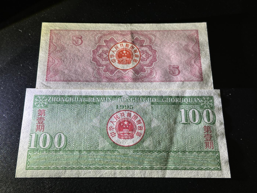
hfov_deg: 39.7
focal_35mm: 48
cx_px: 128
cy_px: 96
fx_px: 356
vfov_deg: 30.3
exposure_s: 1/50
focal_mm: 6.86
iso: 64
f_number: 1.78
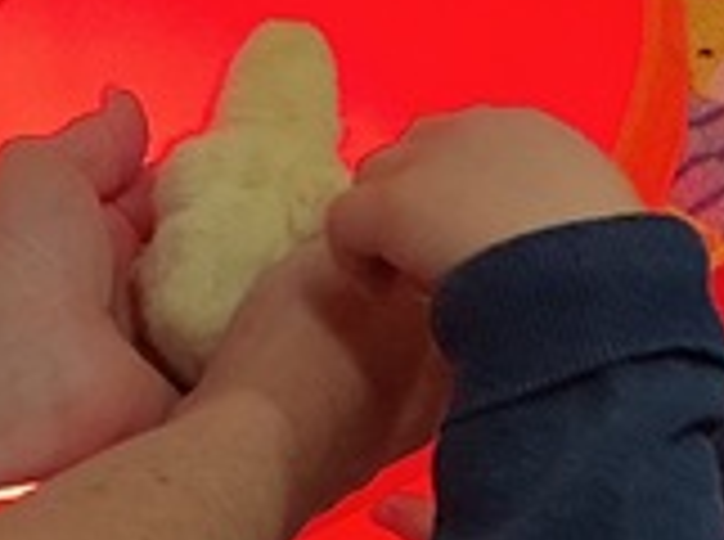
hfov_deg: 10.6
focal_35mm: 185
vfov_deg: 7.9
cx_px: 706
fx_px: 3861
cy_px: 738
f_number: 1.8
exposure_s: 1/60
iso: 160
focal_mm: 3
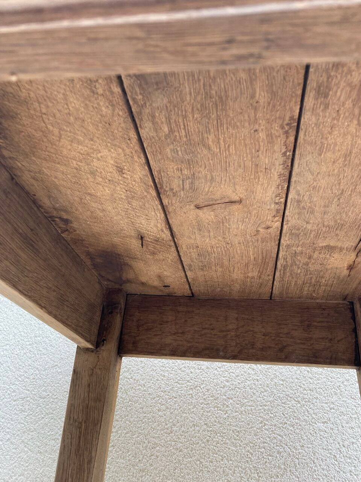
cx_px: 180
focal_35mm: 28
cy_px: 241
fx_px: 389
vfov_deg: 63.4
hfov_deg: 49.7
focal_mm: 3.99
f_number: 1.8
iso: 80
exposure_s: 1/104
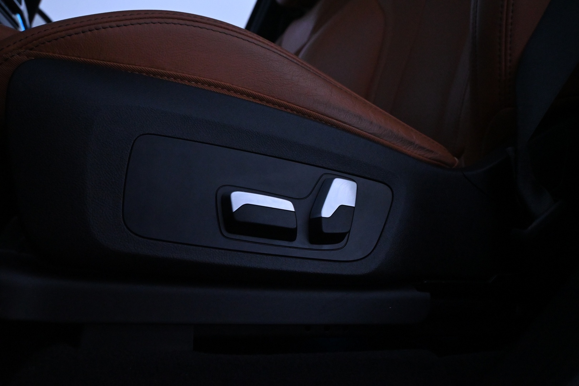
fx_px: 482
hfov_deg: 61.9
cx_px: 290
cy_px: 193
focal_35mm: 30
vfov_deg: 43.6
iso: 5000
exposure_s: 1/125
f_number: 6.3
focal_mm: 20
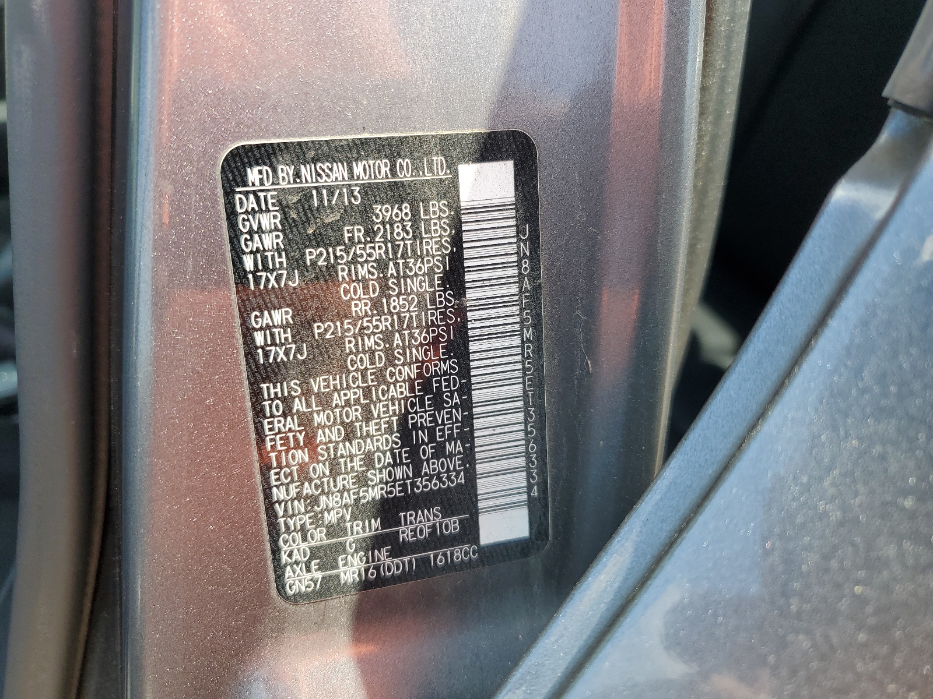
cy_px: 350
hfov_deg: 67.3
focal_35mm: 26
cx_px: 466
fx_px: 701
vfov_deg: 53.1
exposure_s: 1/625
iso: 50
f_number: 1.5
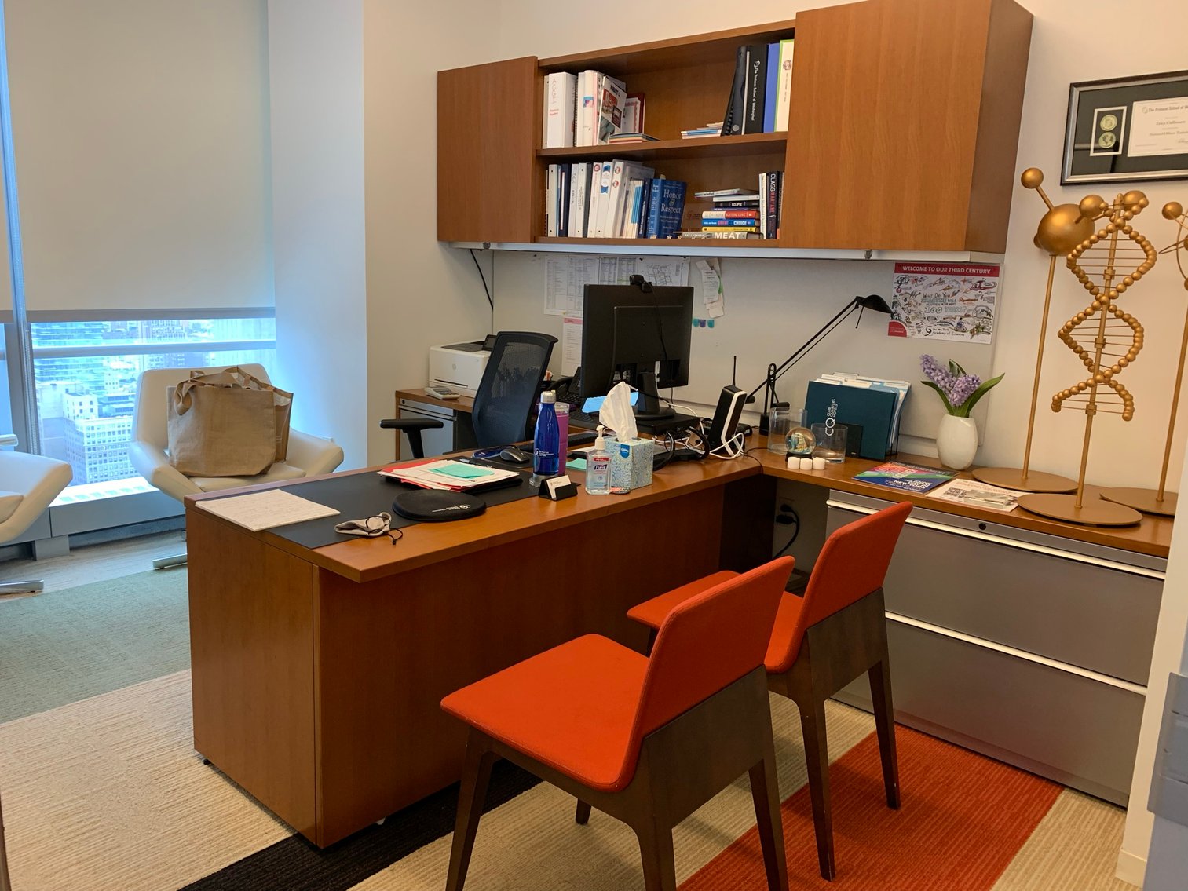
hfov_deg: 67.3
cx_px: 594
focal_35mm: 26
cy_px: 446
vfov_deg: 53.1
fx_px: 892
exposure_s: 1/60
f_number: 1.8
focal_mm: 4.25
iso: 100
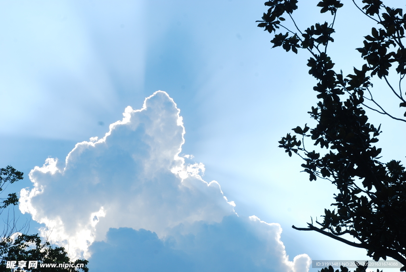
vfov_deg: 20.2
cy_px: 136
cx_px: 203
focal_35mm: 68
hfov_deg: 29.8
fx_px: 762
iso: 100
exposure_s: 1/160
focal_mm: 45
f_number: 13
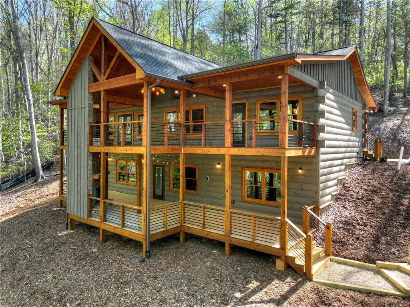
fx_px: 284
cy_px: 154
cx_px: 205
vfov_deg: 56.8
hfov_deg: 71.6
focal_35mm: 24
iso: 170
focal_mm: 12.3
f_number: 2.8
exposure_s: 1/500
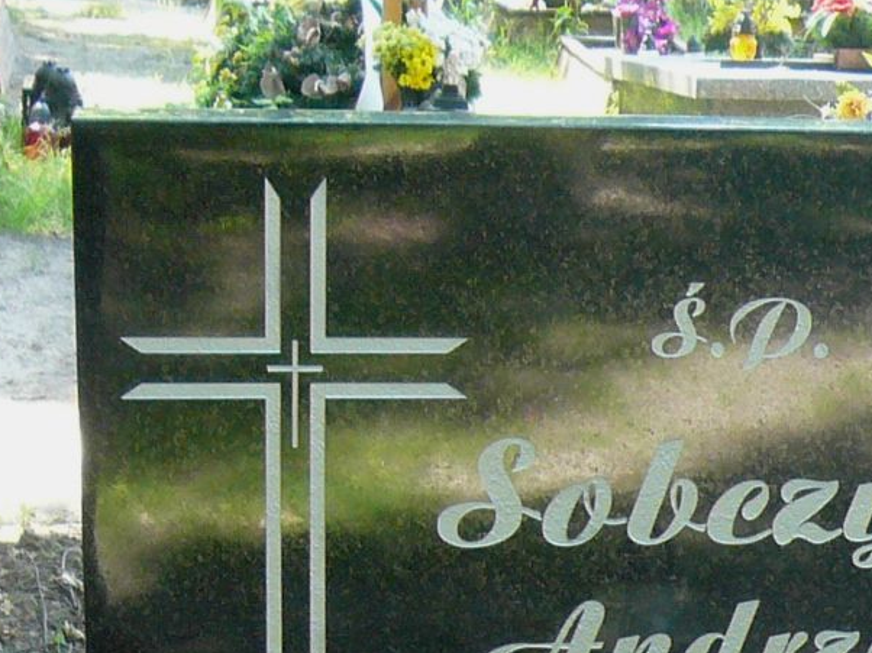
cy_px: 811
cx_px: 766
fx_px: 2946
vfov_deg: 12.3
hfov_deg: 16.6
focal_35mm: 117
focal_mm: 4.7
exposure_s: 1/40
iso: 100
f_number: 2.8
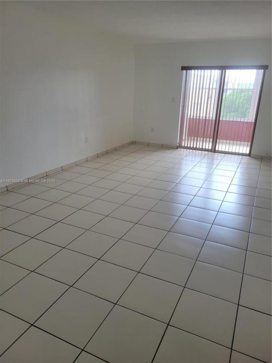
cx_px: 136
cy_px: 182
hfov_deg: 53.1
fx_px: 272
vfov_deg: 67.3
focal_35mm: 26
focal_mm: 5.4
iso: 100
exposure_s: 1/120
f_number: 1.8
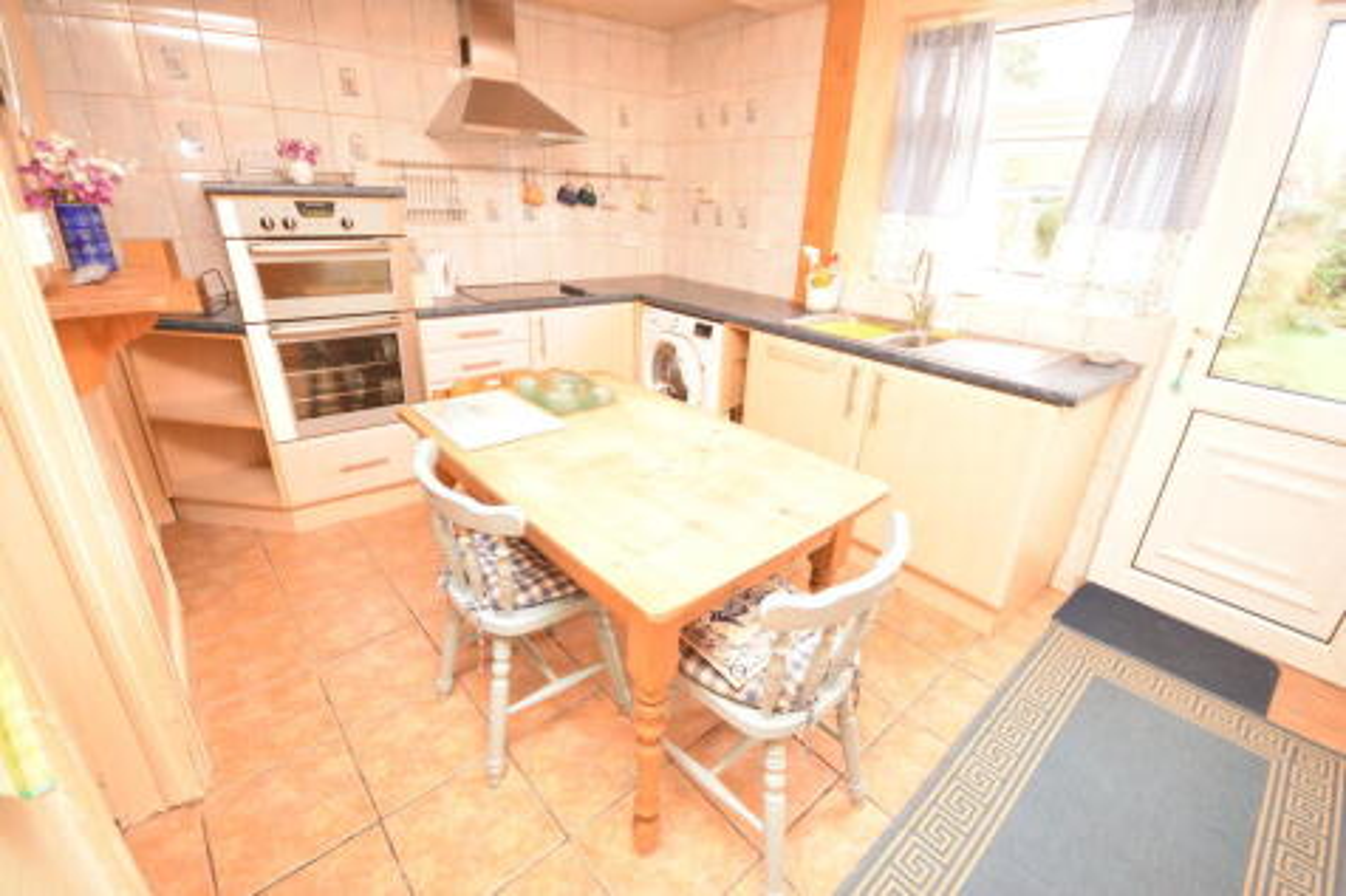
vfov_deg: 77.3
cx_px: 673
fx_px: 561
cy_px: 448
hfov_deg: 100.4
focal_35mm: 15
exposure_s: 1/60
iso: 1400
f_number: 4
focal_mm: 10
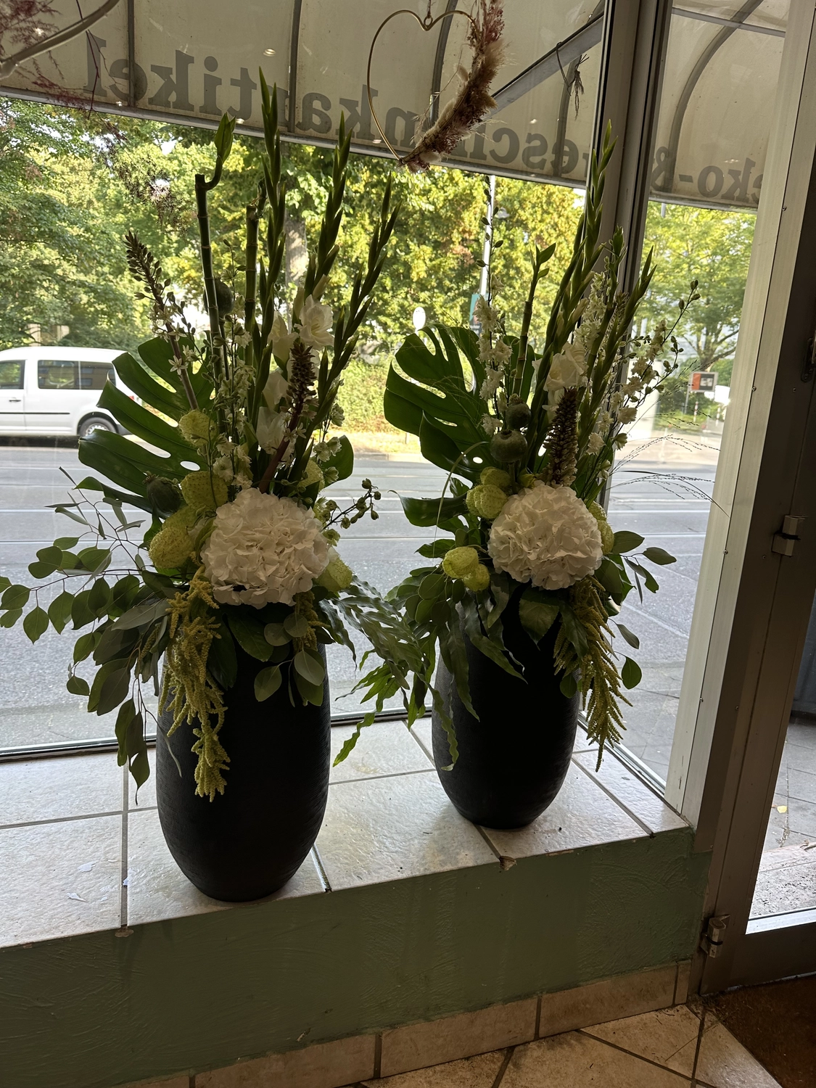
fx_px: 754
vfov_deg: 71.6
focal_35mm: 24
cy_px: 544
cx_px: 408
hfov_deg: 56.8
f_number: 1.78
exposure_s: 1/121
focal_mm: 6.86
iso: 80
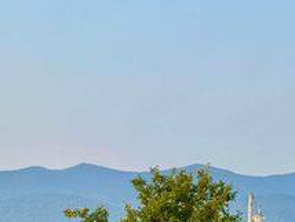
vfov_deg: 13.1
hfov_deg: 17.2
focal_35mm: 112
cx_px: 3
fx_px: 956
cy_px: 224
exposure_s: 1/1353
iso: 64
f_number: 1.78
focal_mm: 6.76
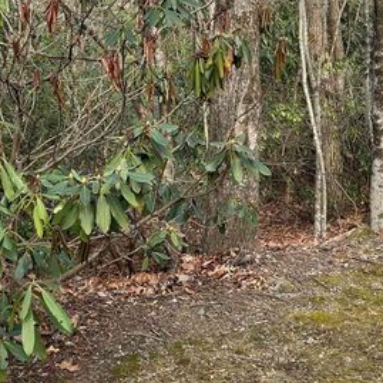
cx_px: 141
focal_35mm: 57
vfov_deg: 29.3
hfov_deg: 29.9
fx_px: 714
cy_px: 69
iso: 50
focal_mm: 5.1
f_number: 1.6
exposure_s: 1/558
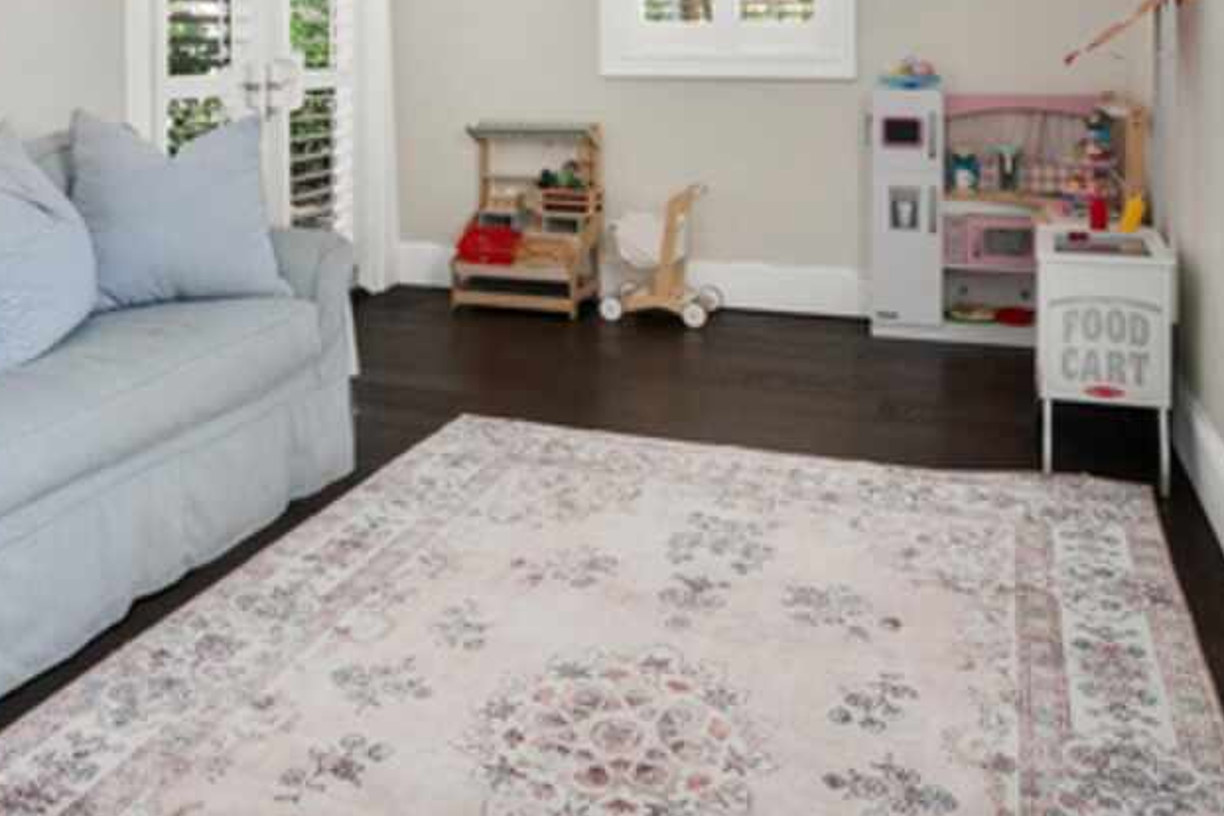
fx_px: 1122
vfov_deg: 37.1
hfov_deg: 57.2
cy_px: 65
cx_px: 574
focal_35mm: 33
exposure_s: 1/30
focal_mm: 16
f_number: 7.1
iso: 3200
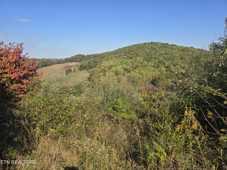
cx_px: 114
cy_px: 85
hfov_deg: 73.9
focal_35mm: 23
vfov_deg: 58.9
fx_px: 151
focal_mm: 6.3
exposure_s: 1/628
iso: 12
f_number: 1.7
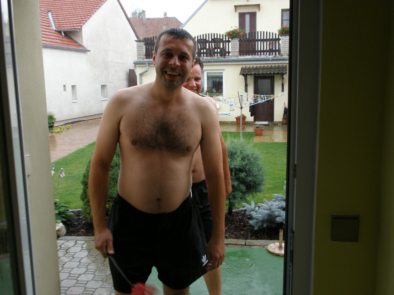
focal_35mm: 37
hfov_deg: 50.1
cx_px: 197
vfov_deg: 38.7
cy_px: 148
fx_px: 421
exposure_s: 1/100
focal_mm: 6.6
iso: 64
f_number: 3.5
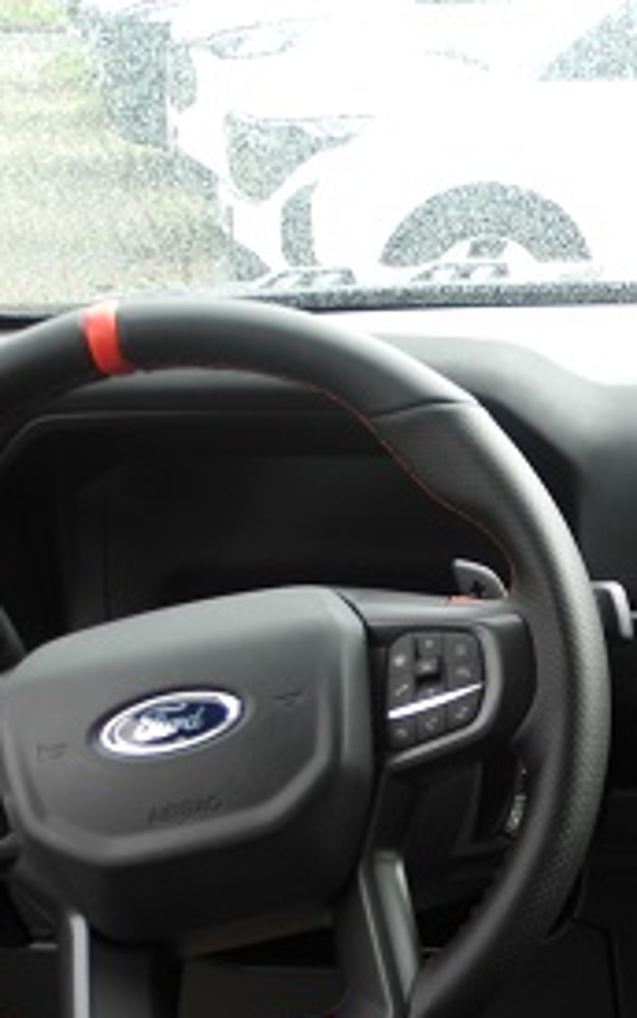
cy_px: 737
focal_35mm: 69
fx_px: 1916
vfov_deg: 29.4
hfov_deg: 17.0
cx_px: 963
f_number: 2.8
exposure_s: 1/80
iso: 100
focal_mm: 6
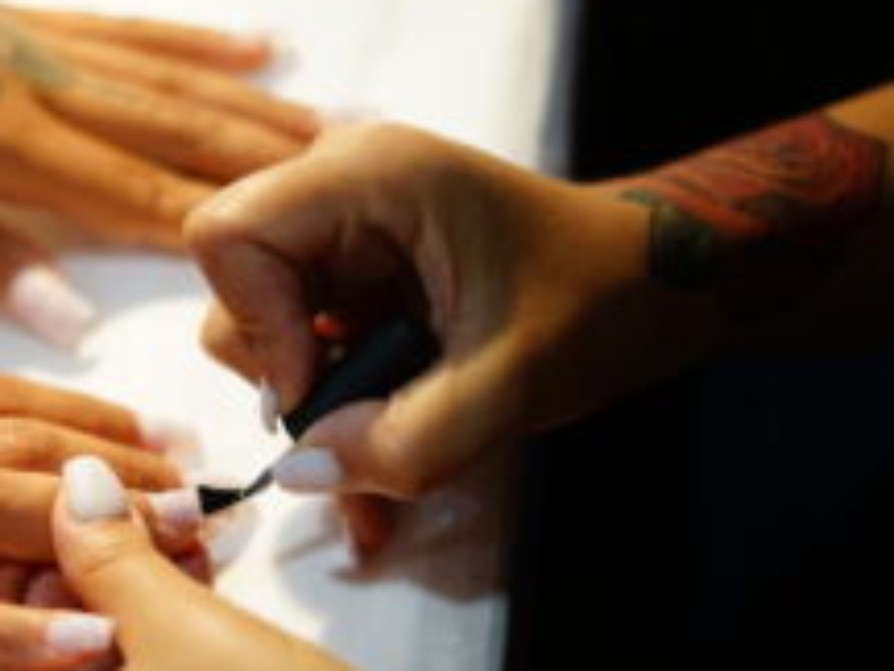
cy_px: 532
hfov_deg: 21.7
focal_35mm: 89
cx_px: 182
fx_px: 2299
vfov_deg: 16.5
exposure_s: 1/250
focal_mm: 50
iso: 500
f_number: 1.8
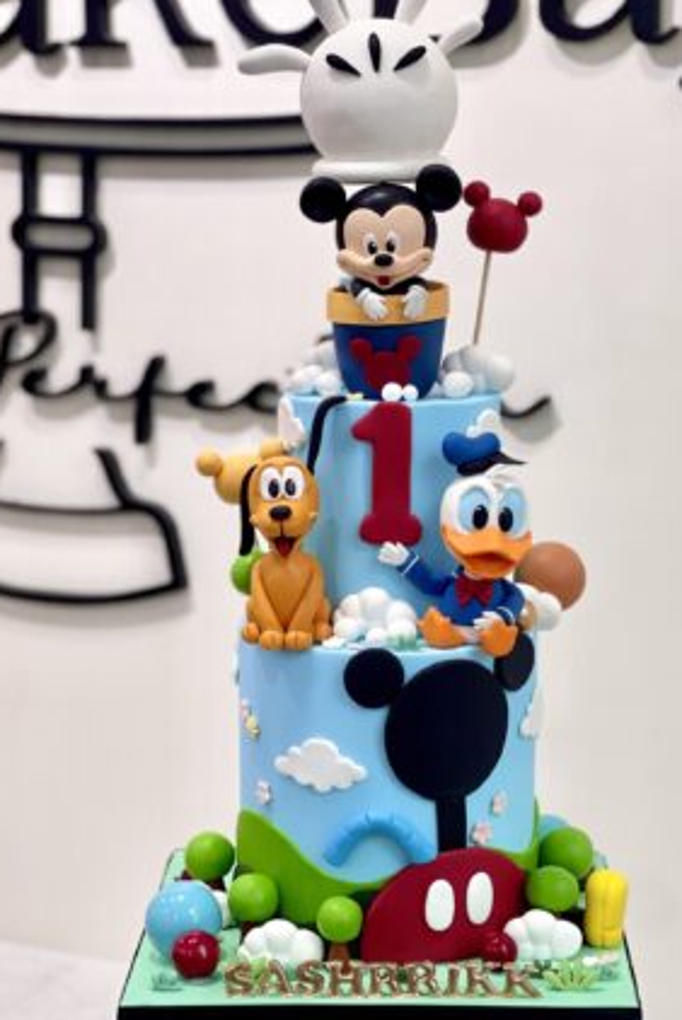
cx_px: 397
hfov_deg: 16.3
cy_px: 521
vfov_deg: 24.2
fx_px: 2383
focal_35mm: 84
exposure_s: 1/100
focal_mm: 7.5
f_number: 2.2
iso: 100
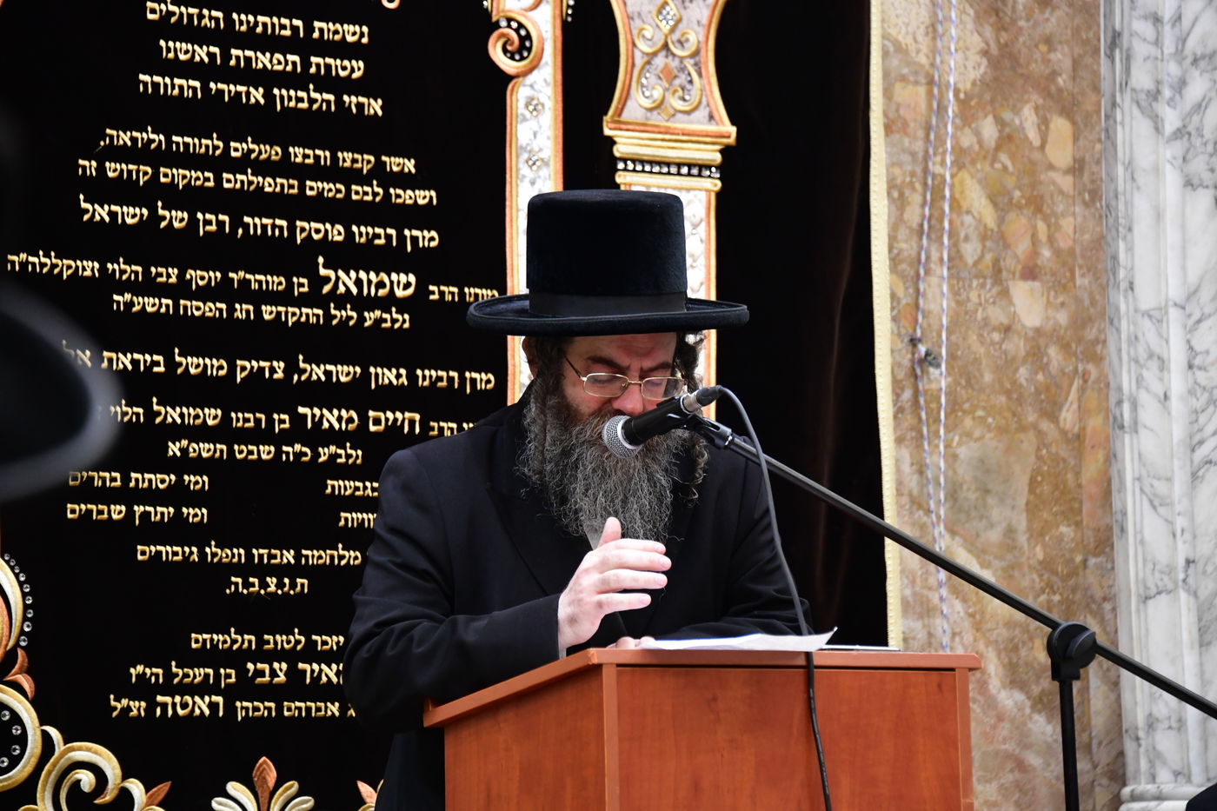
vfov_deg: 8.6
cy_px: 406
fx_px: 5408
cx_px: 608
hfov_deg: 12.8
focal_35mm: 160
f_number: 5.6
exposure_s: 1/100
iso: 4000
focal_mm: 160
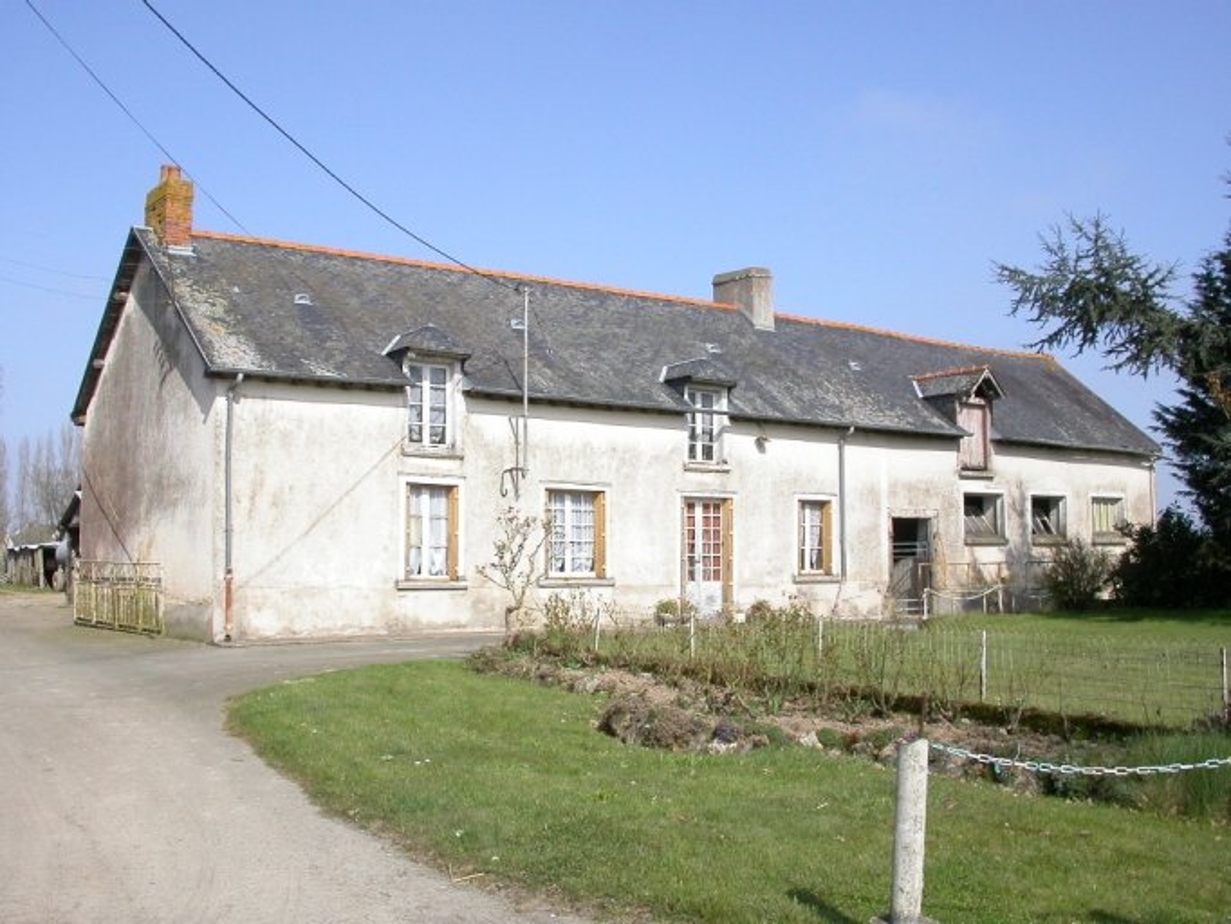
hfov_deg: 49.0
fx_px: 1352
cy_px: 462
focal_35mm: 38
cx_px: 616
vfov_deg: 37.7
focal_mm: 7.85
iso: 100
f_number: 7.5
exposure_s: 1/305
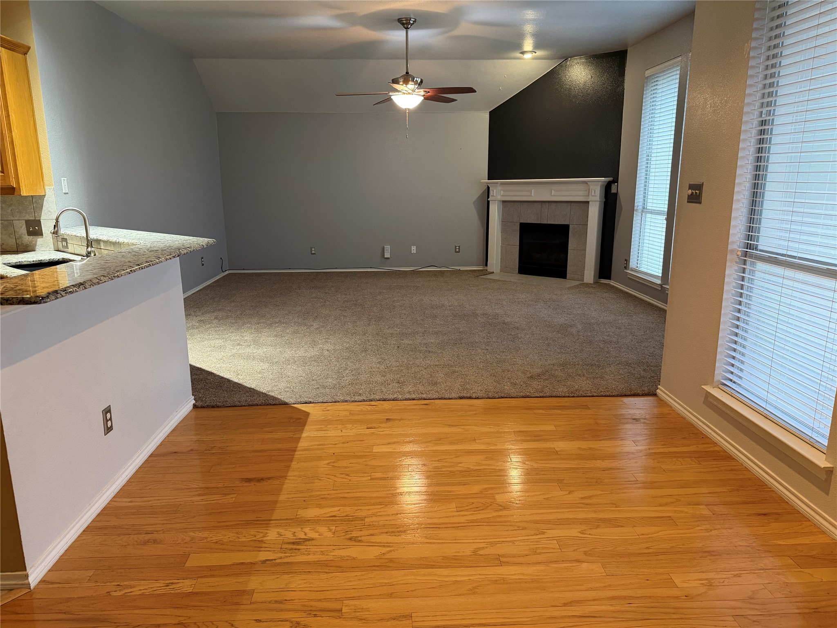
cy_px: 314
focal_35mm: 24
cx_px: 418
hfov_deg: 71.6
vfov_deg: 56.8
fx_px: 580
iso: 320
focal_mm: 6.76
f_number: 1.78
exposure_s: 1/60
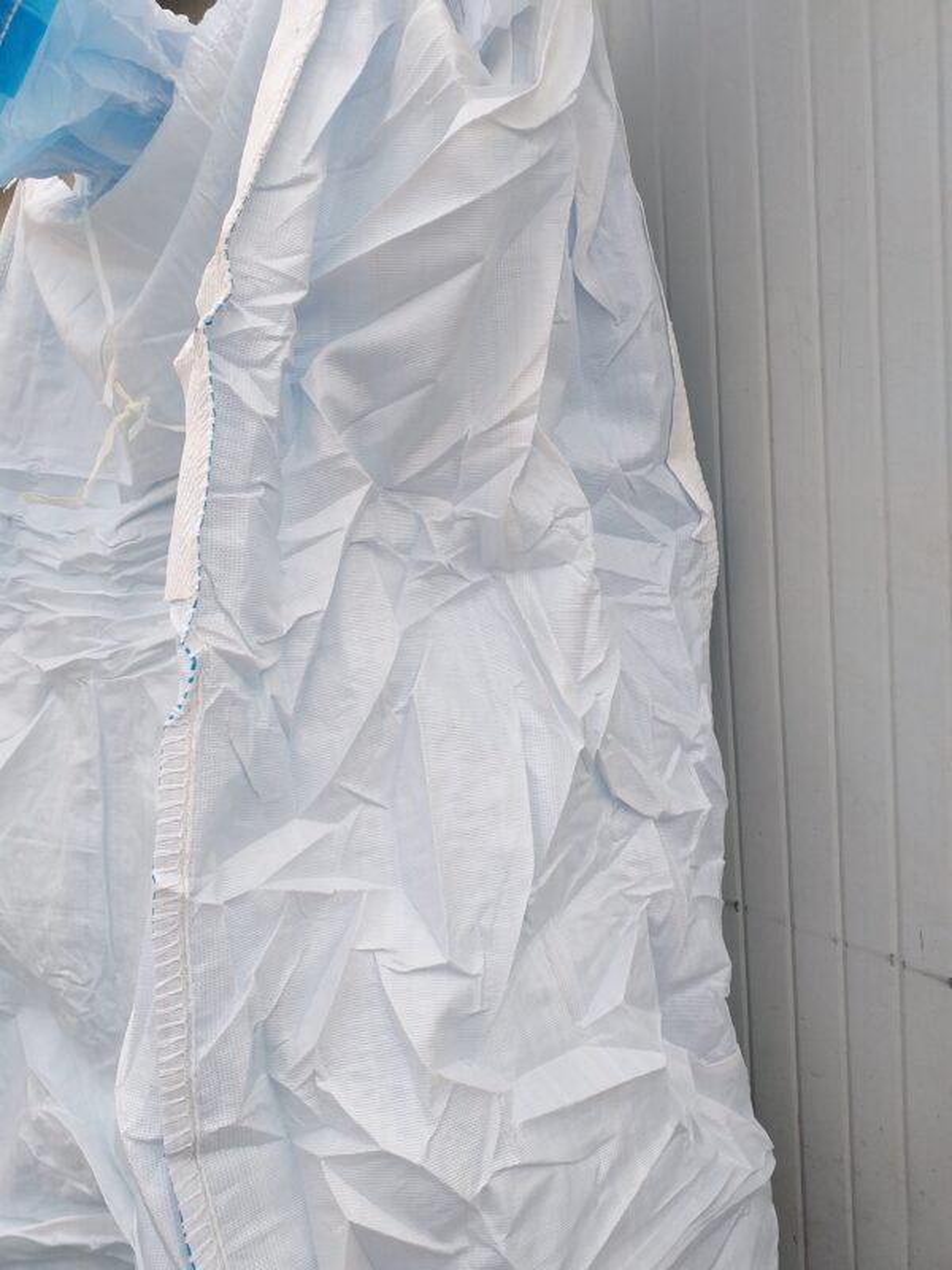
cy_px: 635
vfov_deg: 65.3
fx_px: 990
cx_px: 476
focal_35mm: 27
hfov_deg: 51.4
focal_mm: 3.6
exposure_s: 1/173
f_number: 1.9
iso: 40
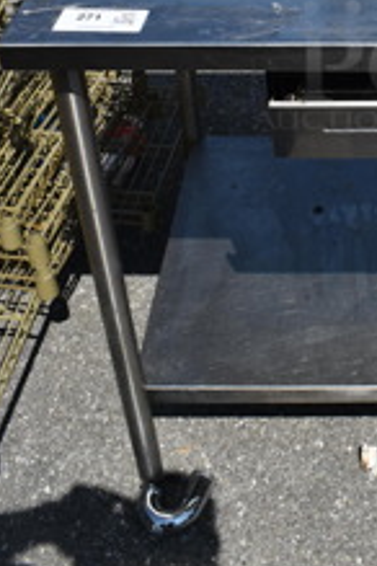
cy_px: 63
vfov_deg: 32.4
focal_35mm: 59
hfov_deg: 22.0
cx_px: 395
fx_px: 927
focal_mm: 18
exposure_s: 1/320
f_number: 9
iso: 100
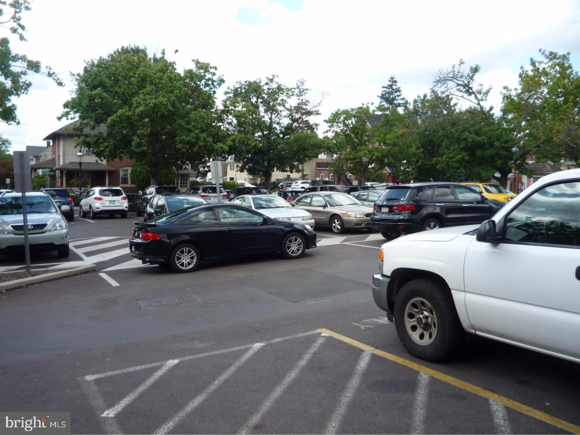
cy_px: 218
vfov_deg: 46.8
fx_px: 503
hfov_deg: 60.0
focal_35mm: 30
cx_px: 290
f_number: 4
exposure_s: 1/250
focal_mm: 5.2
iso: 100
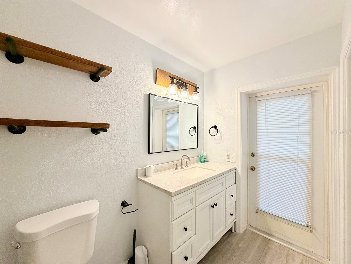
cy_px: 132
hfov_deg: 102.1
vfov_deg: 85.7
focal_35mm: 14
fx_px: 142
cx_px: 176
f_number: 2.2
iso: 250
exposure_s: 1/120
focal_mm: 2.22
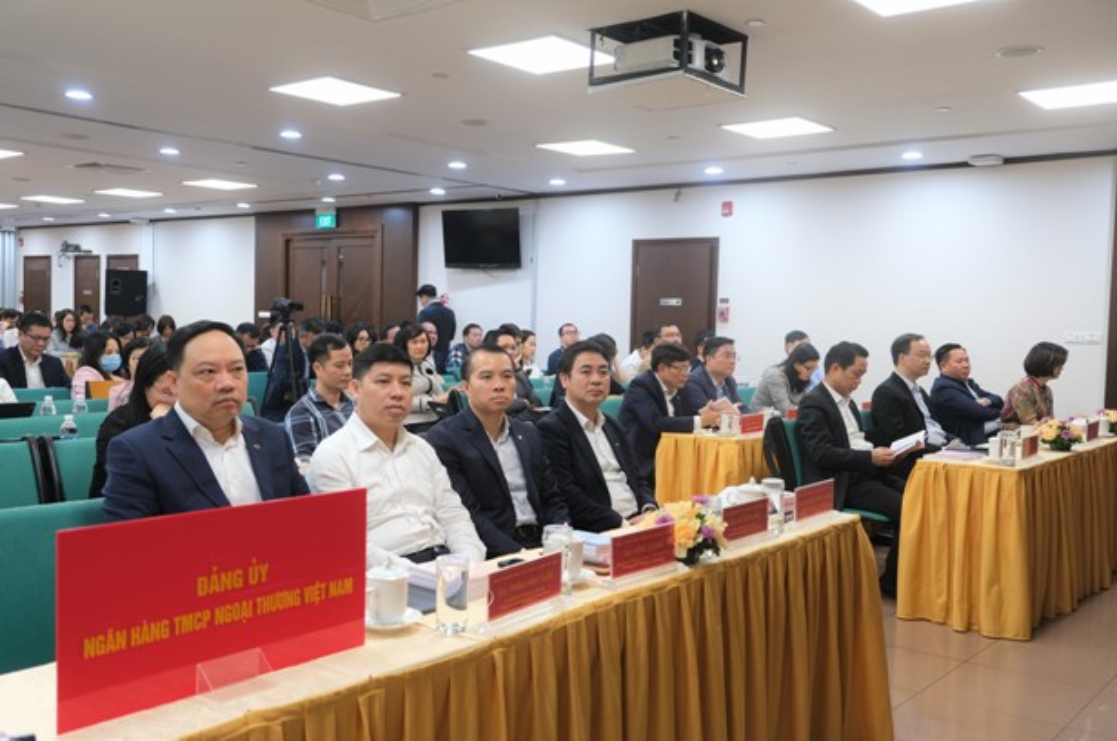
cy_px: 370
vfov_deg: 41.0
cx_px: 558
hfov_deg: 58.8
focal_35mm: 32
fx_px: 991
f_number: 3.2
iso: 200
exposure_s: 1/30
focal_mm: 21.4
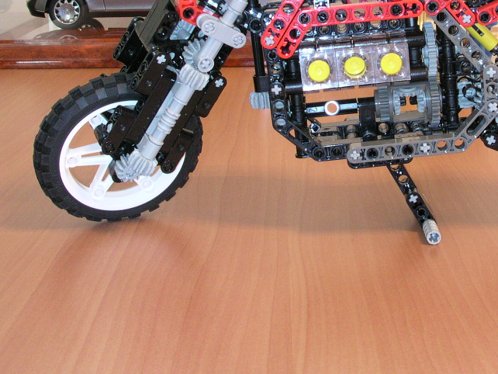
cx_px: 372
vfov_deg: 24.7
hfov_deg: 32.1
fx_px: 849
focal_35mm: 59
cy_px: 113
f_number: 4.5
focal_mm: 5.6
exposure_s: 1/3.9
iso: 200
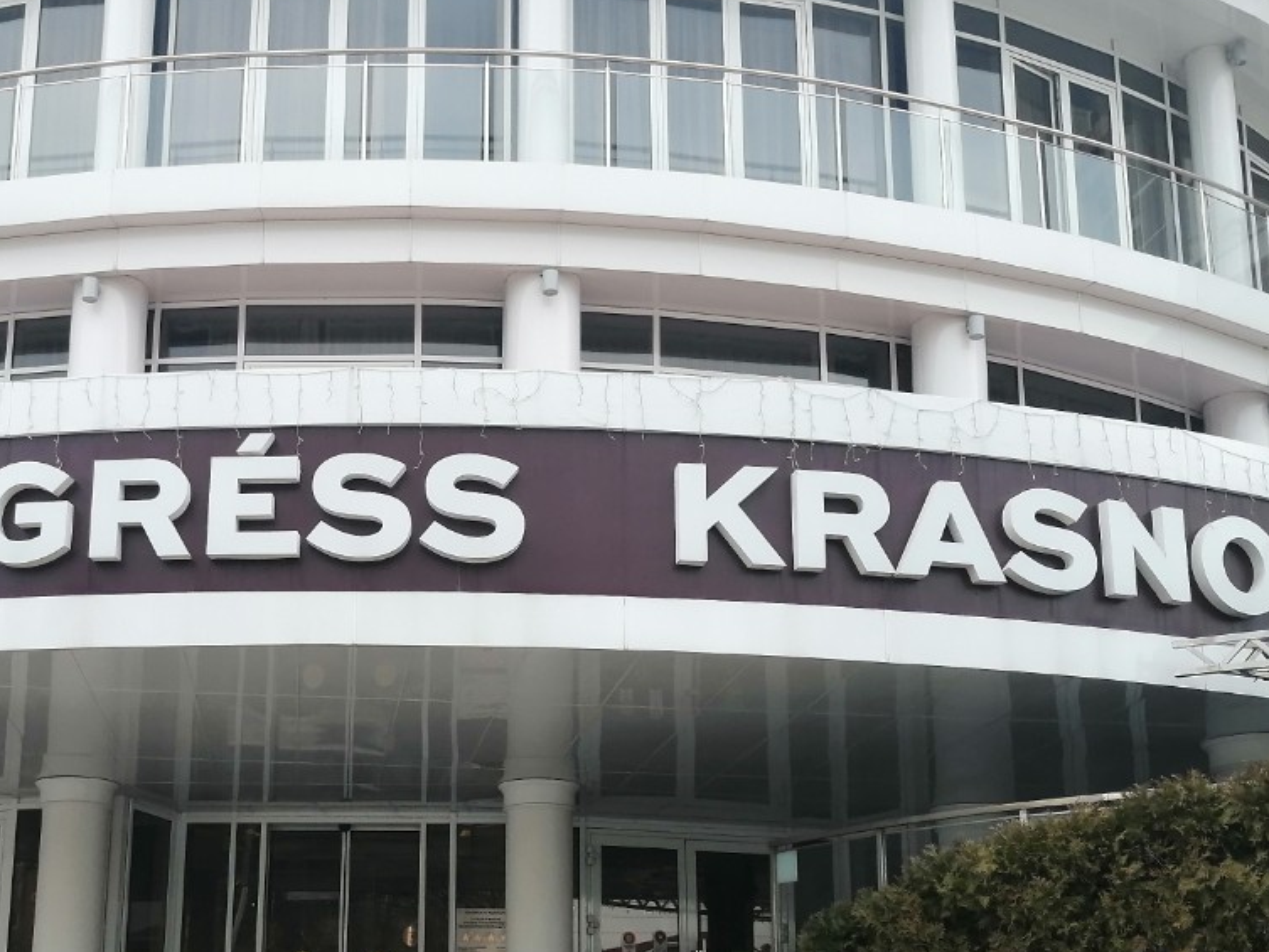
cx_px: 442
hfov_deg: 40.8
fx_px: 1687
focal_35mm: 46
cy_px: 659
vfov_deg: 31.2
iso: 50
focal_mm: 3.62
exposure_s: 1/196
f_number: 1.8
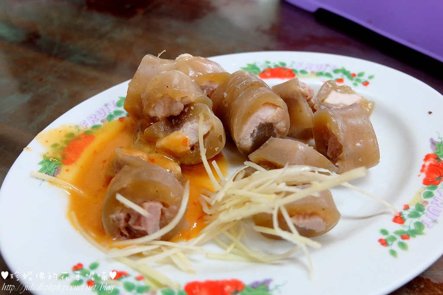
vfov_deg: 41.1
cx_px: 222
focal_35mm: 32
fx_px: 394
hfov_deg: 58.7
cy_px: 148
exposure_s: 1/40
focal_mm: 21.1
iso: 800
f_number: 4
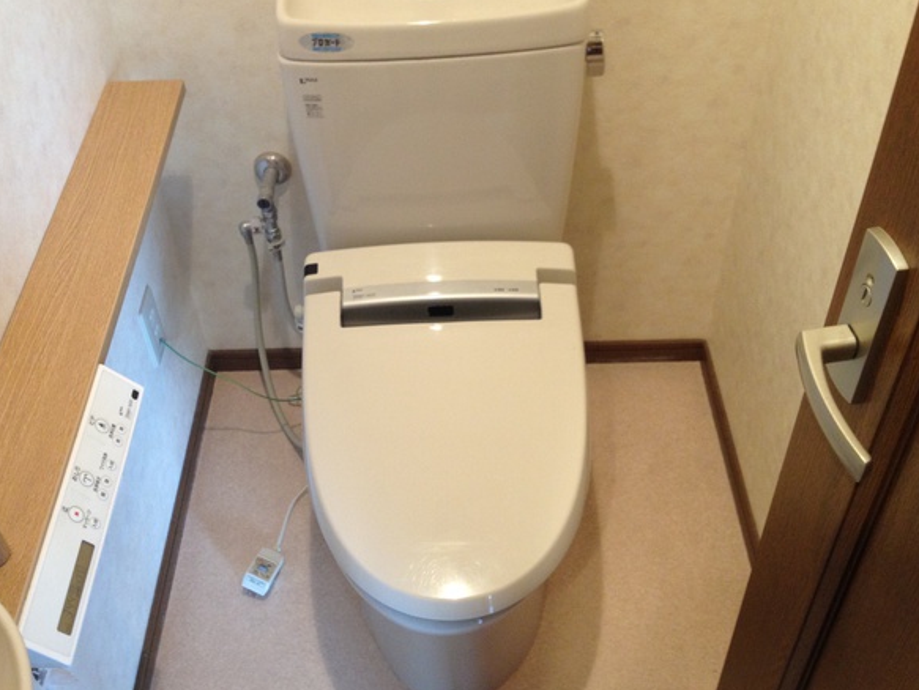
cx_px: 416
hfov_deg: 44.7
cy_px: 332
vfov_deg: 34.4
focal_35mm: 42
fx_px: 1116
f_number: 2.4
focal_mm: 4.28
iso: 160
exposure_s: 1/20
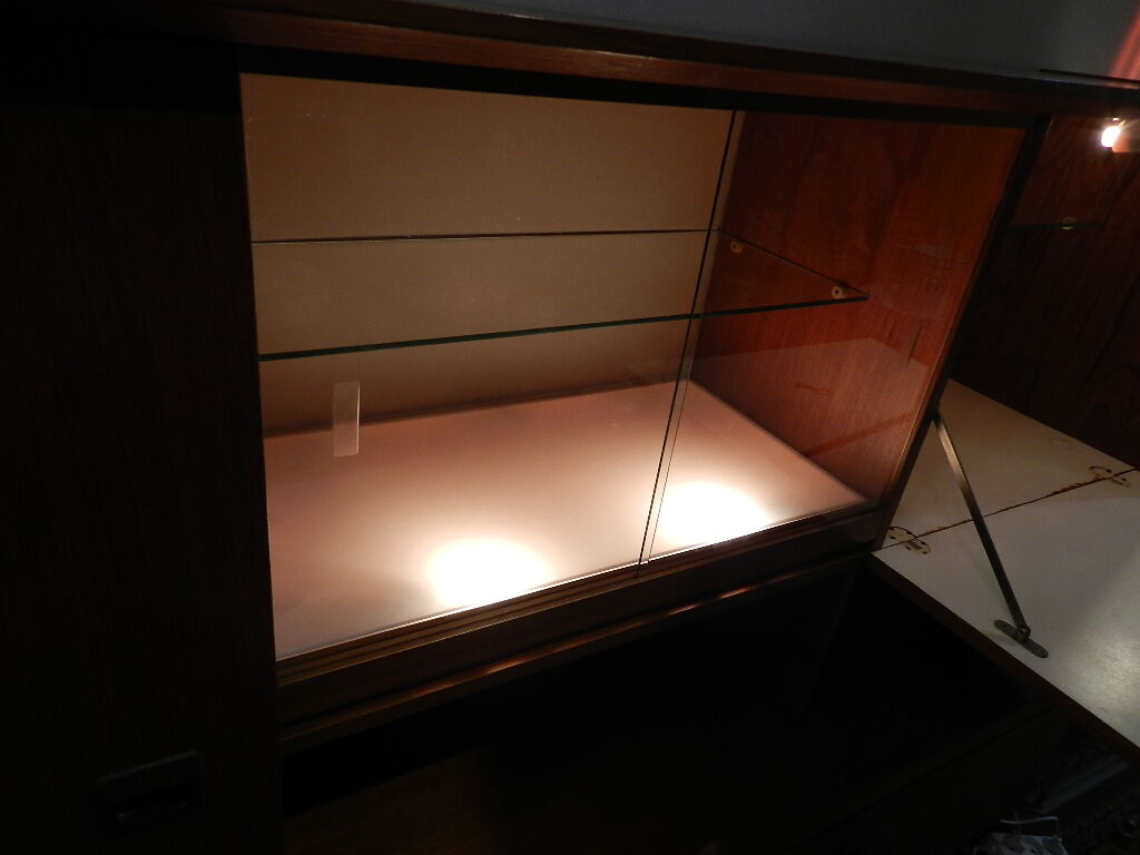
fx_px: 757
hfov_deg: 73.9
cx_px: 570
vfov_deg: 58.9
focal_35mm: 23
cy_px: 428
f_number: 3.4
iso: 160
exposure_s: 1/50
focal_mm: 4
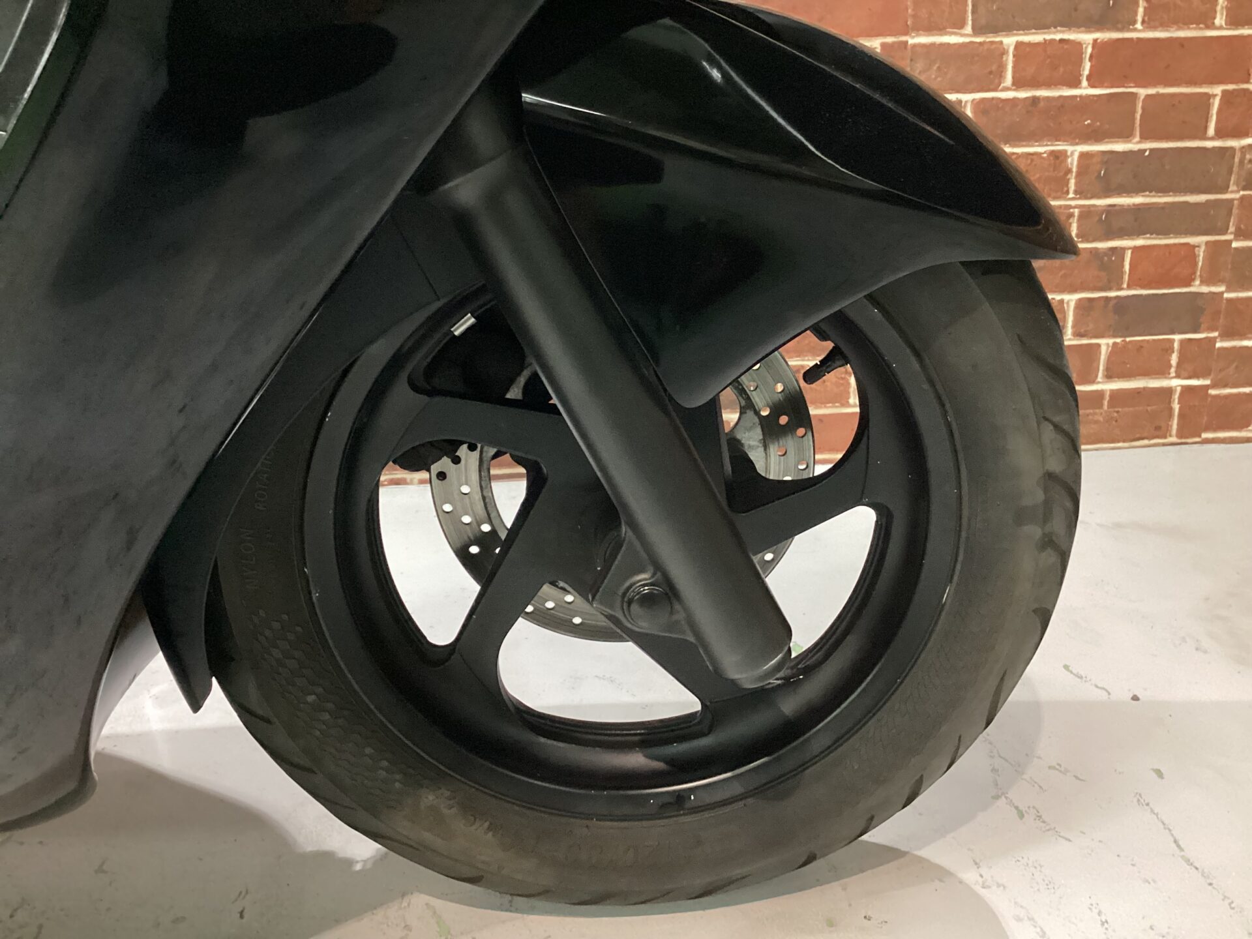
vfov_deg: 45.4
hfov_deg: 58.4
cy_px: 470
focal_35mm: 31
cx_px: 626
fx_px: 1121
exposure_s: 1/40
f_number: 2.4
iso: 400
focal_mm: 3.3
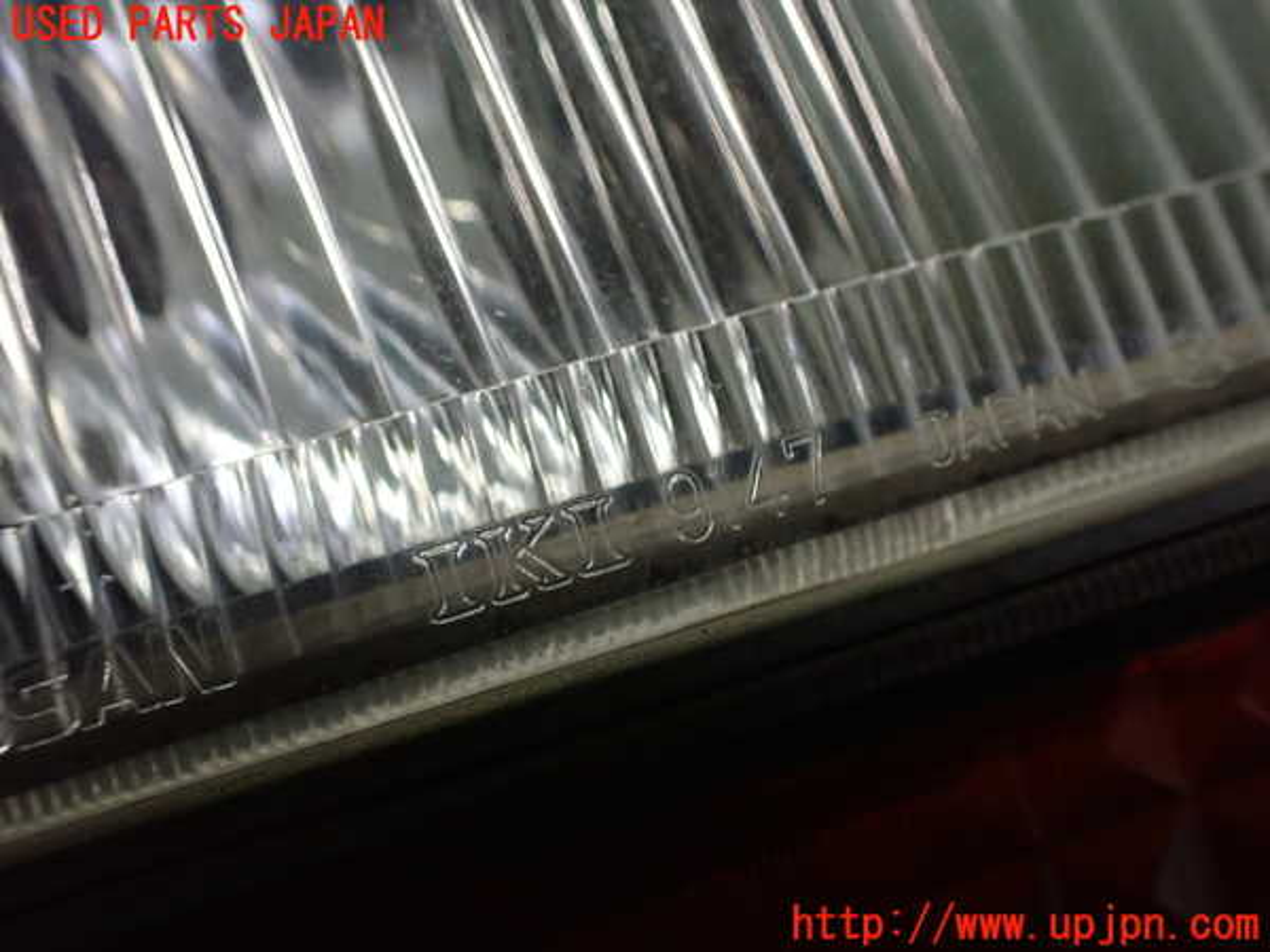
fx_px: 1101
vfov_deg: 46.8
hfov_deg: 60.0
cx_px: 635
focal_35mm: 30
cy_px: 476
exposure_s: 1/50
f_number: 2.3
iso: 800
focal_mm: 5.4
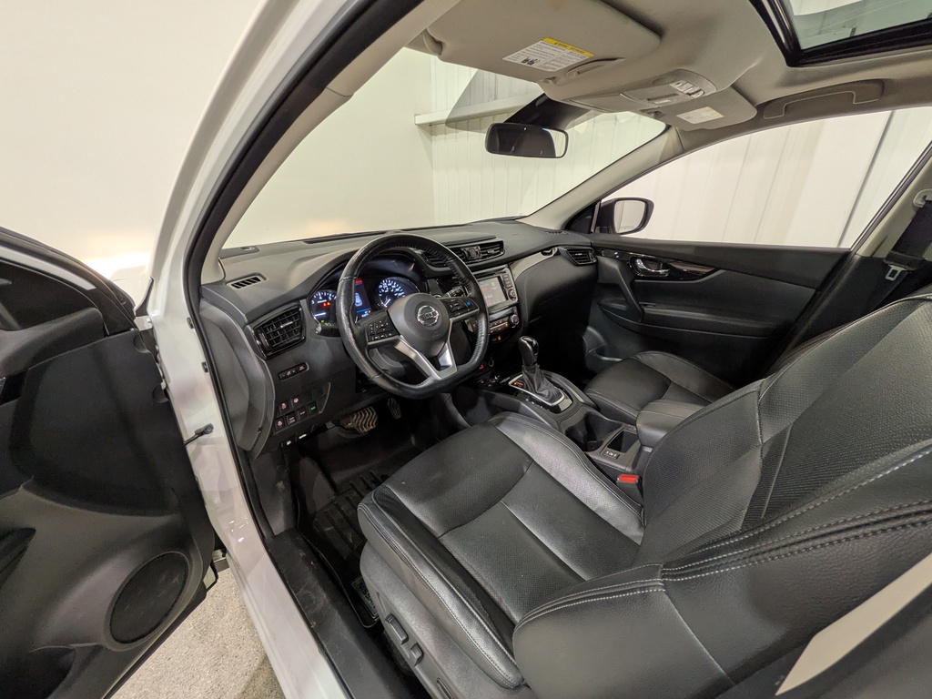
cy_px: 350
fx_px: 377
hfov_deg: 102.1
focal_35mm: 14
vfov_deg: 85.7
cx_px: 466
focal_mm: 1.83
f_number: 2.2
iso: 88
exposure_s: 1/25
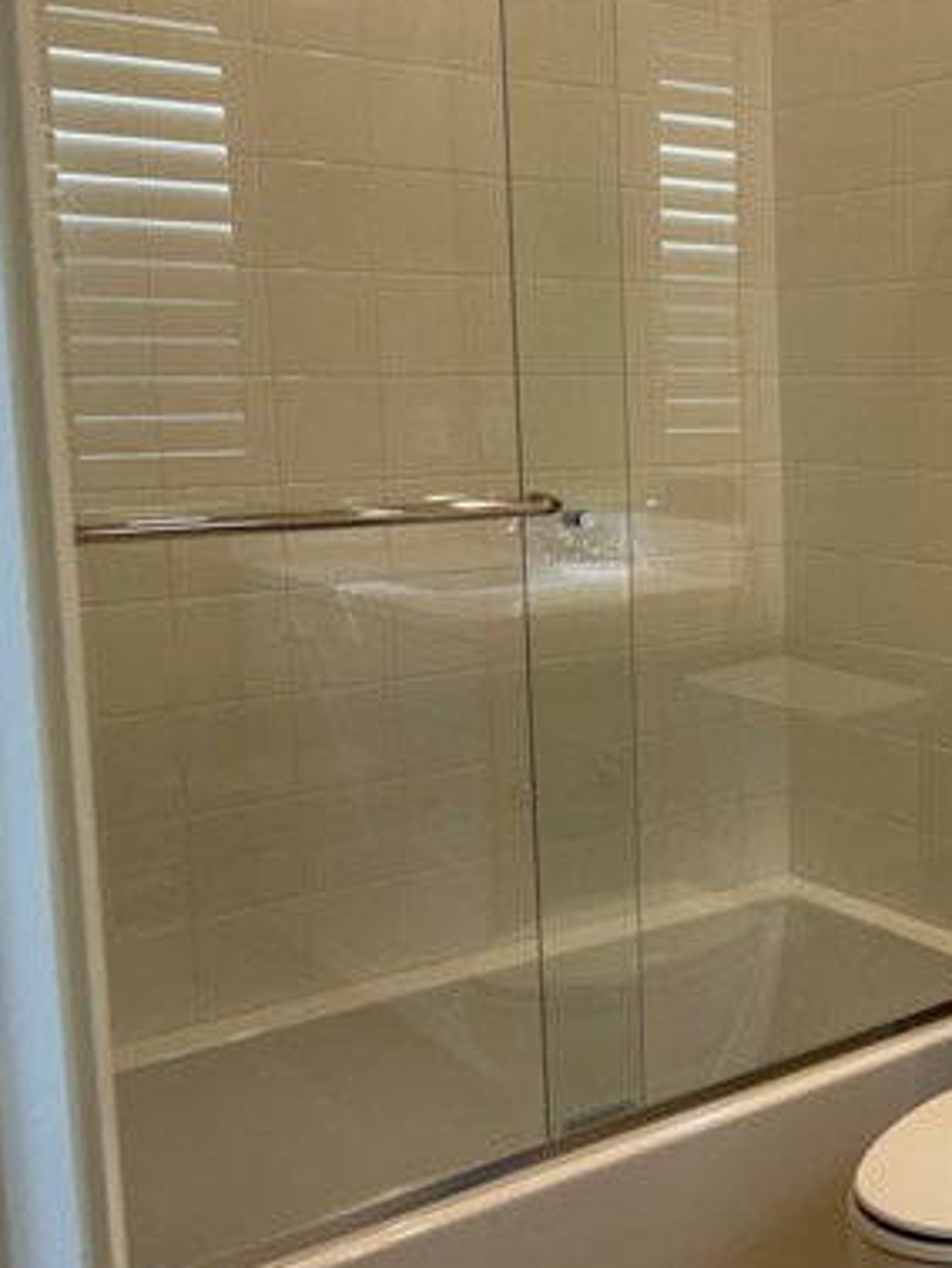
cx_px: 1022
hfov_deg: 29.9
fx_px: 1612
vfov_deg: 42.9
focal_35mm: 44
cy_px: 567
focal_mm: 5.96
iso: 80
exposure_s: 1/120
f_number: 1.6
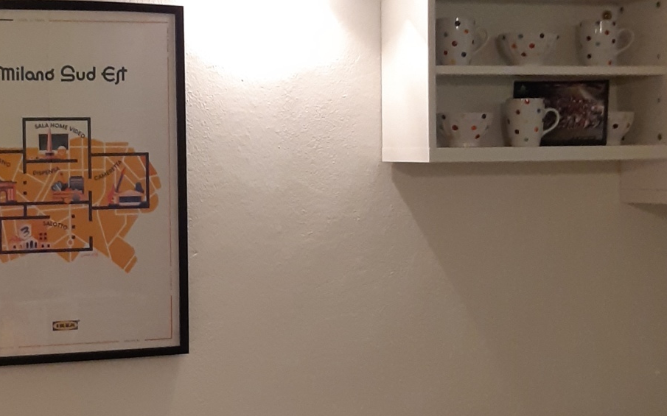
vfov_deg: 16.7
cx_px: 119
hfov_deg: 25.9
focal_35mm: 78
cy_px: 153
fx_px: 1417
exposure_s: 1/50
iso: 200
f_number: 1.7
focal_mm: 3.92
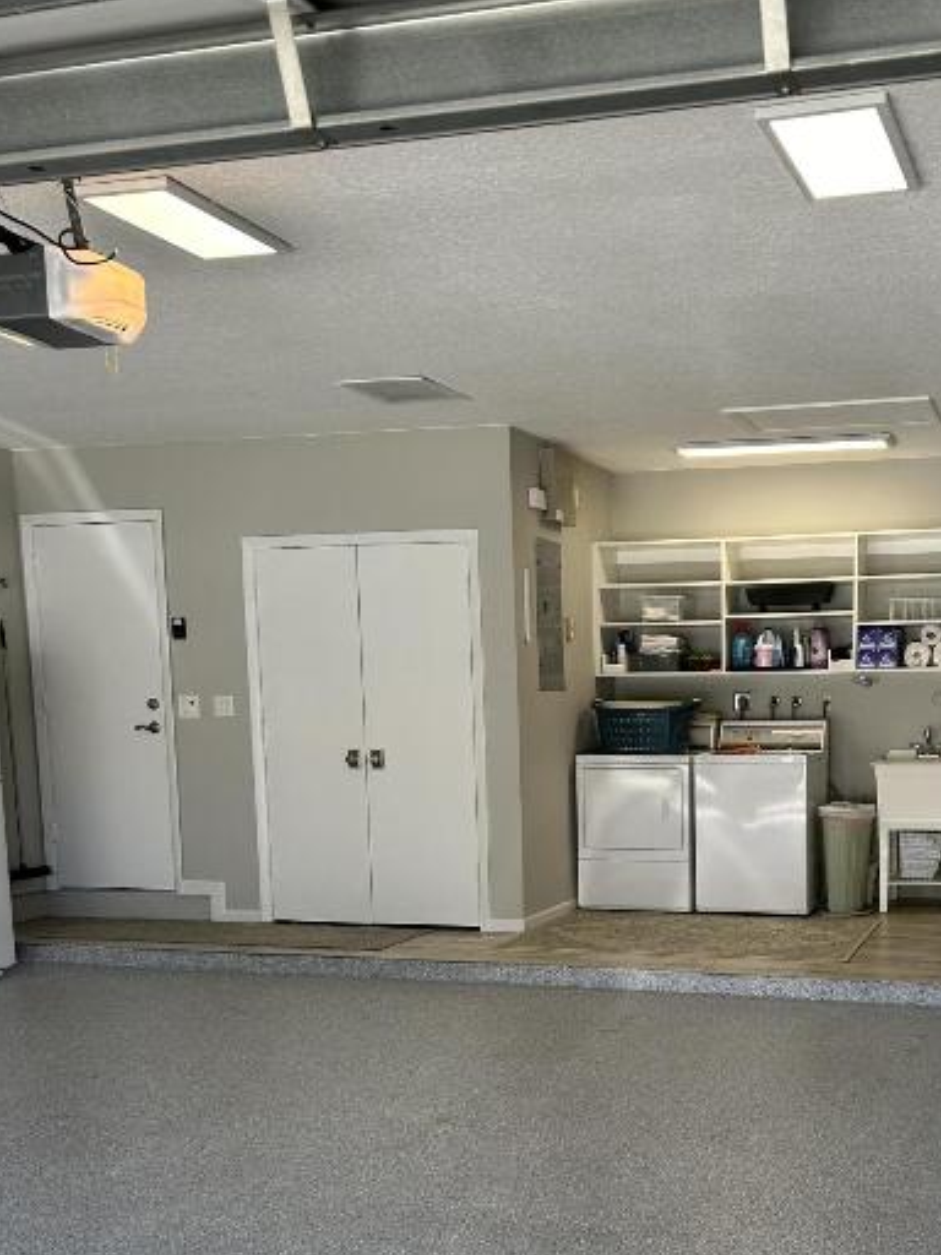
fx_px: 1414
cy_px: 882
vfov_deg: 46.7
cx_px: 693
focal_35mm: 39
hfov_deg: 36.1
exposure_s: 1/225
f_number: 1.5
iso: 40
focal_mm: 5.7
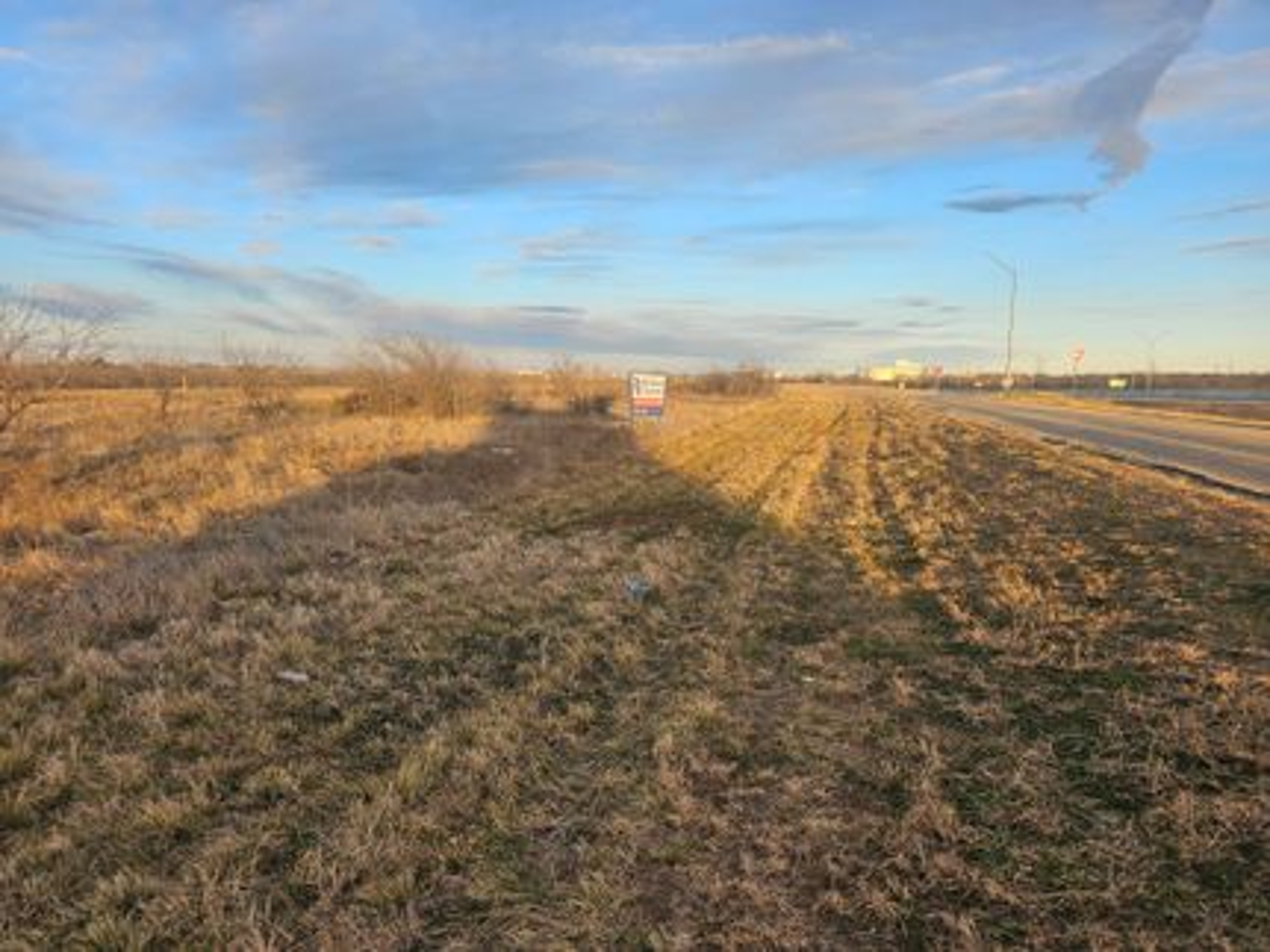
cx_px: 635
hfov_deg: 73.9
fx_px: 844
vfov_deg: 58.9
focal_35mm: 23
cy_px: 476
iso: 12
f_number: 1.7
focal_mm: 6.3
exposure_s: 1/180
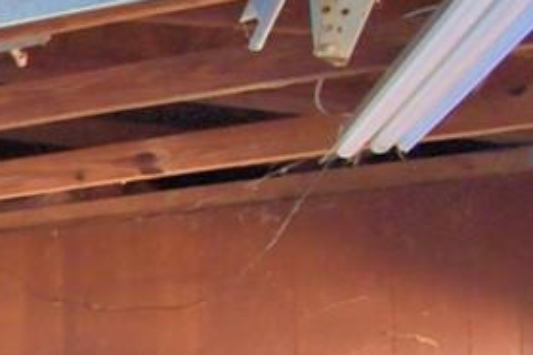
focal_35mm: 86
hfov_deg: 13.0
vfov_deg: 14.4
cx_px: -913
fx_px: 1273
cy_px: 586
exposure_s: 1/50
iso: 400
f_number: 4.5
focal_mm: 10
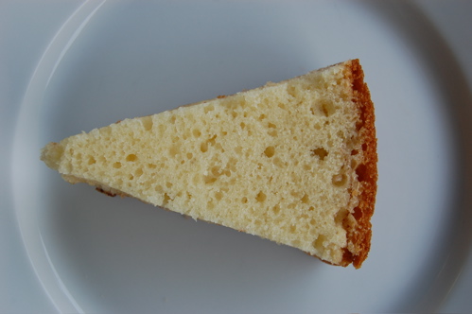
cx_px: 236
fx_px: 550
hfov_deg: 46.4
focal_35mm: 42
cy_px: 157
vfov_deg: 31.9
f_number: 8
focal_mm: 28
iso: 250
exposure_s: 1/60
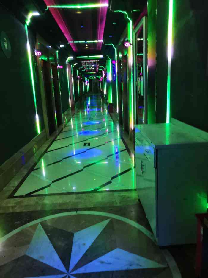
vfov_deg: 65.3
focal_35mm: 27
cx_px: 104
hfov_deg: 51.4
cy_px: 139
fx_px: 216
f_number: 1.8
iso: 800
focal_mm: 3.95
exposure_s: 1/33.3
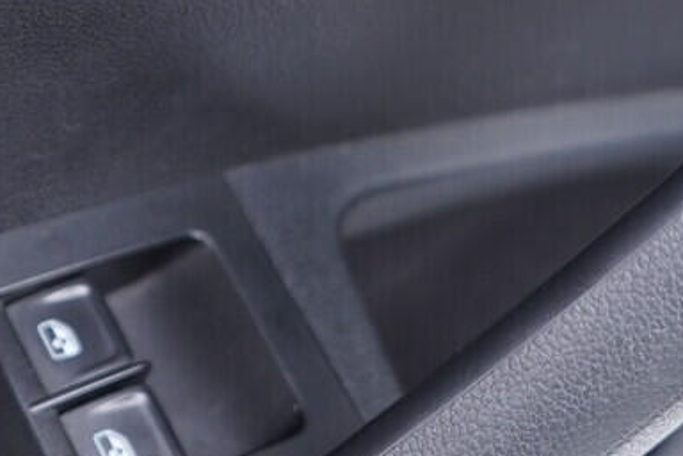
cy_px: 165
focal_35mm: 96
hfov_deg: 21.0
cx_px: 151
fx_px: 1821
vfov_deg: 14.2
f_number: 2.8
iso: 320
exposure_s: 1/40
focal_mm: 24
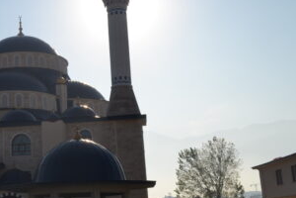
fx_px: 477
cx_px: 17
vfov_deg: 23.2
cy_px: 60
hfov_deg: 32.4
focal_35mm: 58
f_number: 14
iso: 100
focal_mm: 18
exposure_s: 1/200
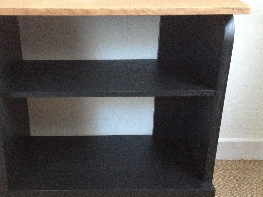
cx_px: 105
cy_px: 103
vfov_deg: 29.1
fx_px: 380
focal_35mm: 50
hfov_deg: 38.0
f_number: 2.4
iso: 640
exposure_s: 1/15
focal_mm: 4.28
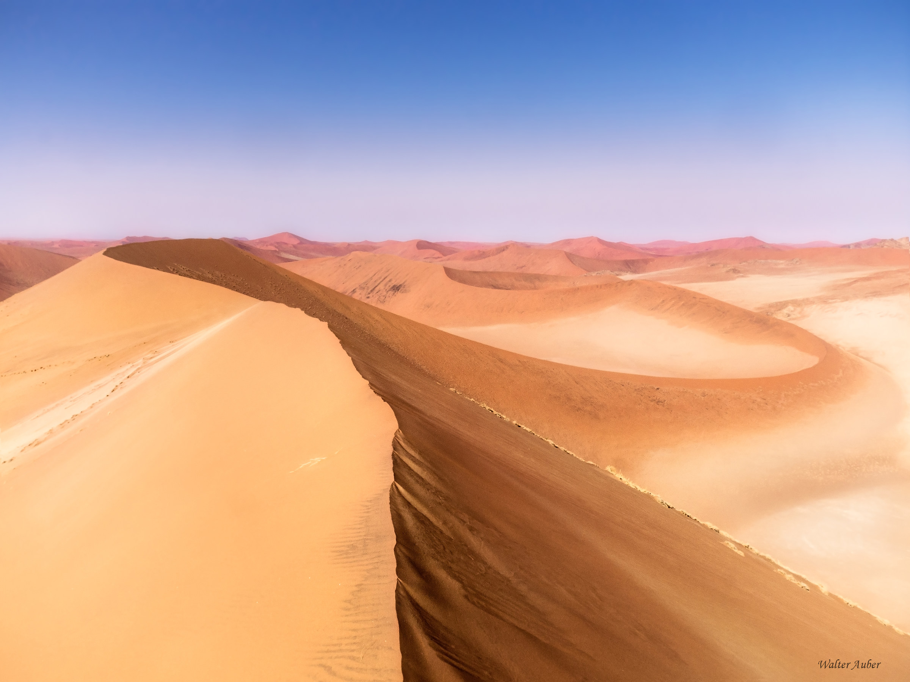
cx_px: 455
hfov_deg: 63.4
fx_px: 736
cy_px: 341
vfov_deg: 49.7
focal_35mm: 28
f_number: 22
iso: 200
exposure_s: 1/125
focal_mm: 14
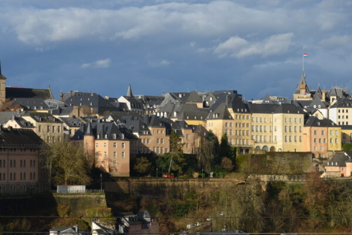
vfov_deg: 16.6
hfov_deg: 24.6
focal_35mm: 82
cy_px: 118
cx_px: 176
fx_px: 807
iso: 100
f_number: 8
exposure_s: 1/250
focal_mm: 55
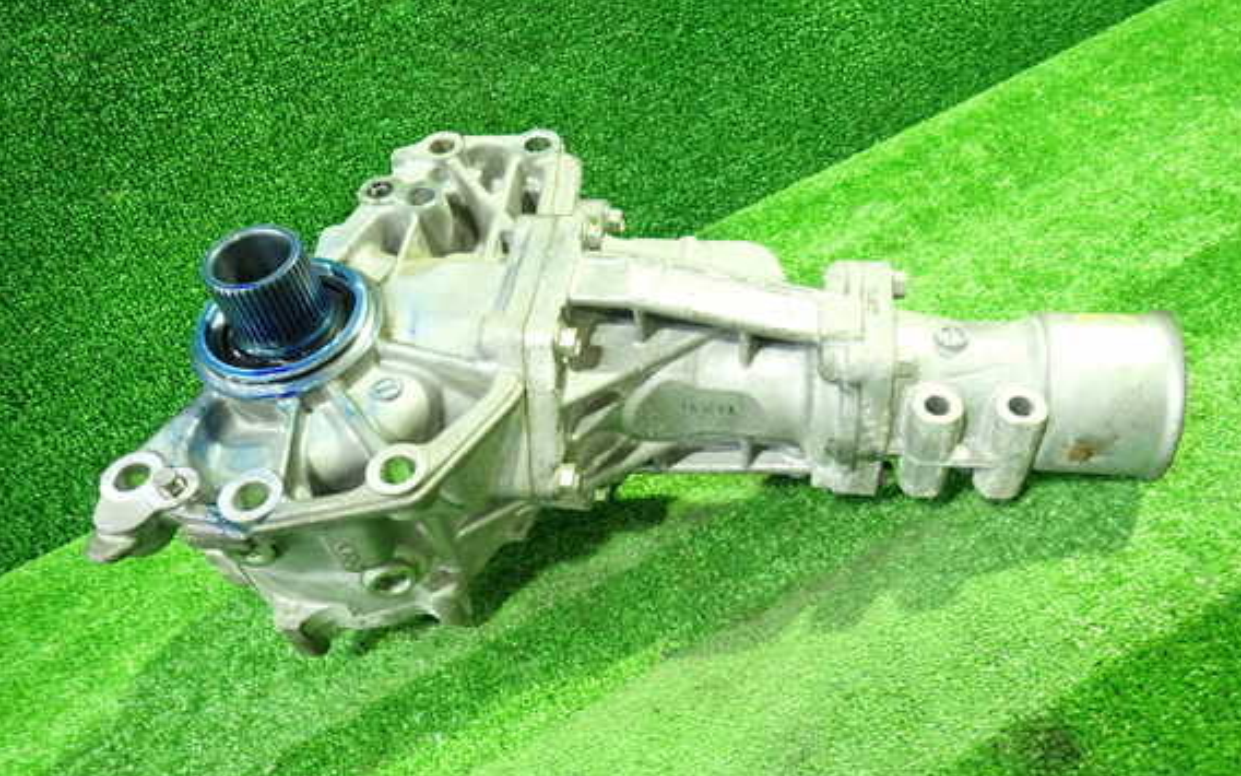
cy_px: 400
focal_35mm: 28
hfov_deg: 66.4
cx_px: 651
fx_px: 947
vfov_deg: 44.5
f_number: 2
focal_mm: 4.5
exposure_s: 1/25
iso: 800
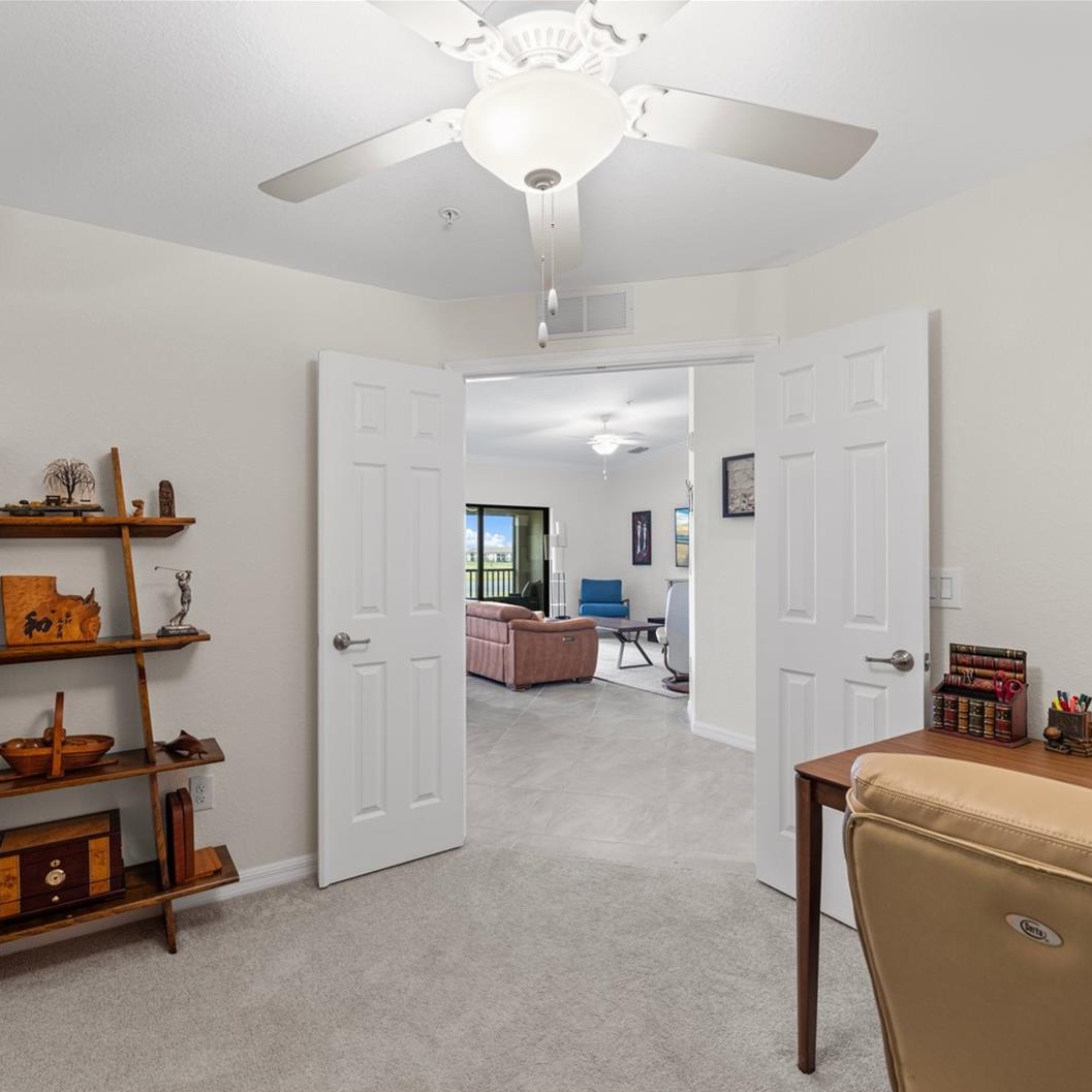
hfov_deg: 80.5
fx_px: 642
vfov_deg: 80.7
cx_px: 495
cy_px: 550
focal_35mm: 18
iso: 800
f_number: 8
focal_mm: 14
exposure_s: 1/2.5
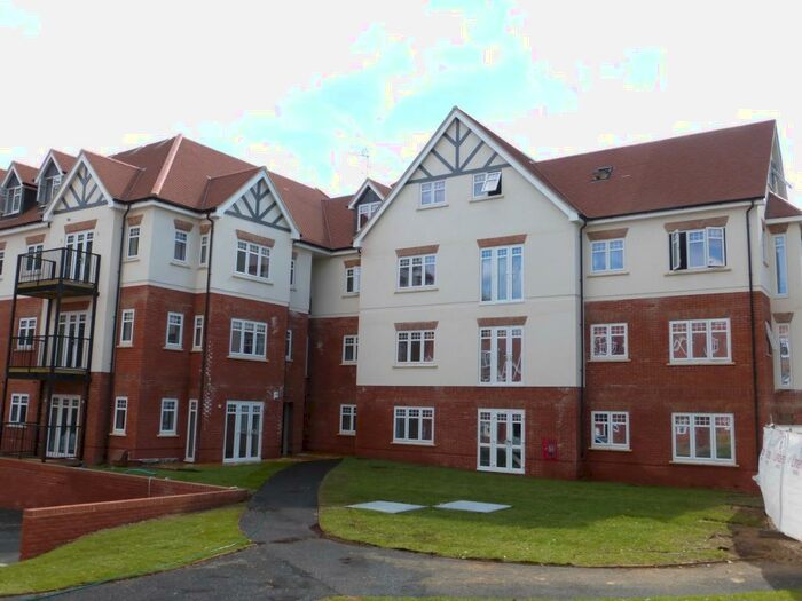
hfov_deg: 60.0
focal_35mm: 30
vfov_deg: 46.8
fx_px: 695
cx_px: 401
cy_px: 300
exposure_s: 1/500
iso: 100
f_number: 4
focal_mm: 5.4
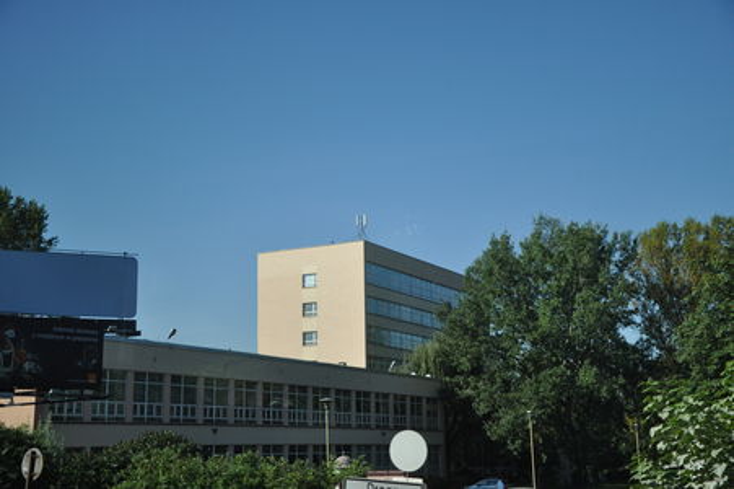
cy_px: 244
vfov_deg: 25.7
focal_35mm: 52
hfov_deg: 37.9
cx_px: 367
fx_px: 1070
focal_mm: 35
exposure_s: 1/1000
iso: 720
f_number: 4.5
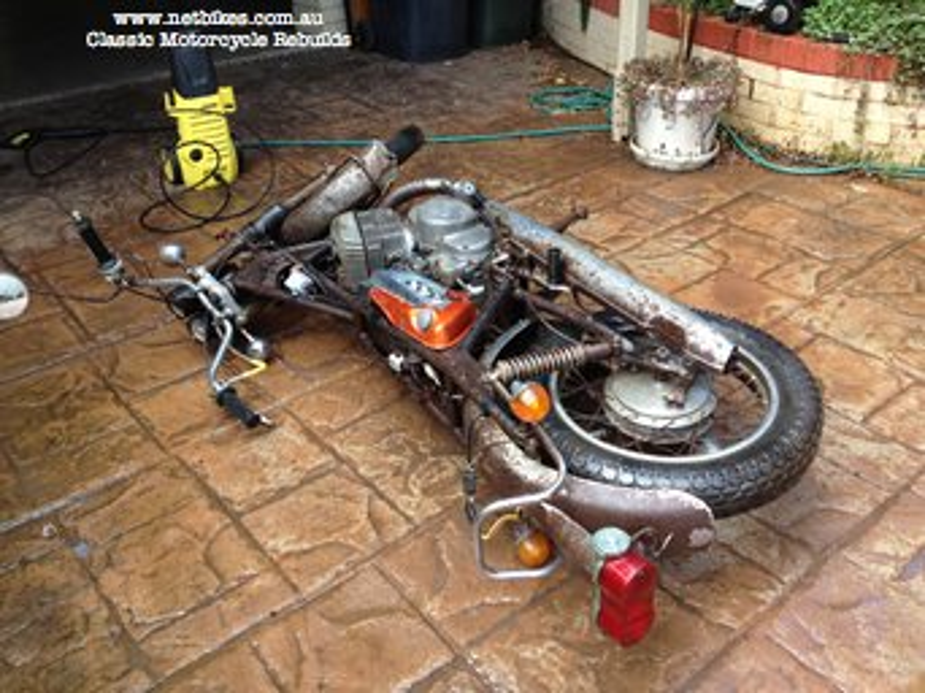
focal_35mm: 35
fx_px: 935
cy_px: 346
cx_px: 462
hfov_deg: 52.7
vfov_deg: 40.7
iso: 64
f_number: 2.4
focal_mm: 4.28
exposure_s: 1/120
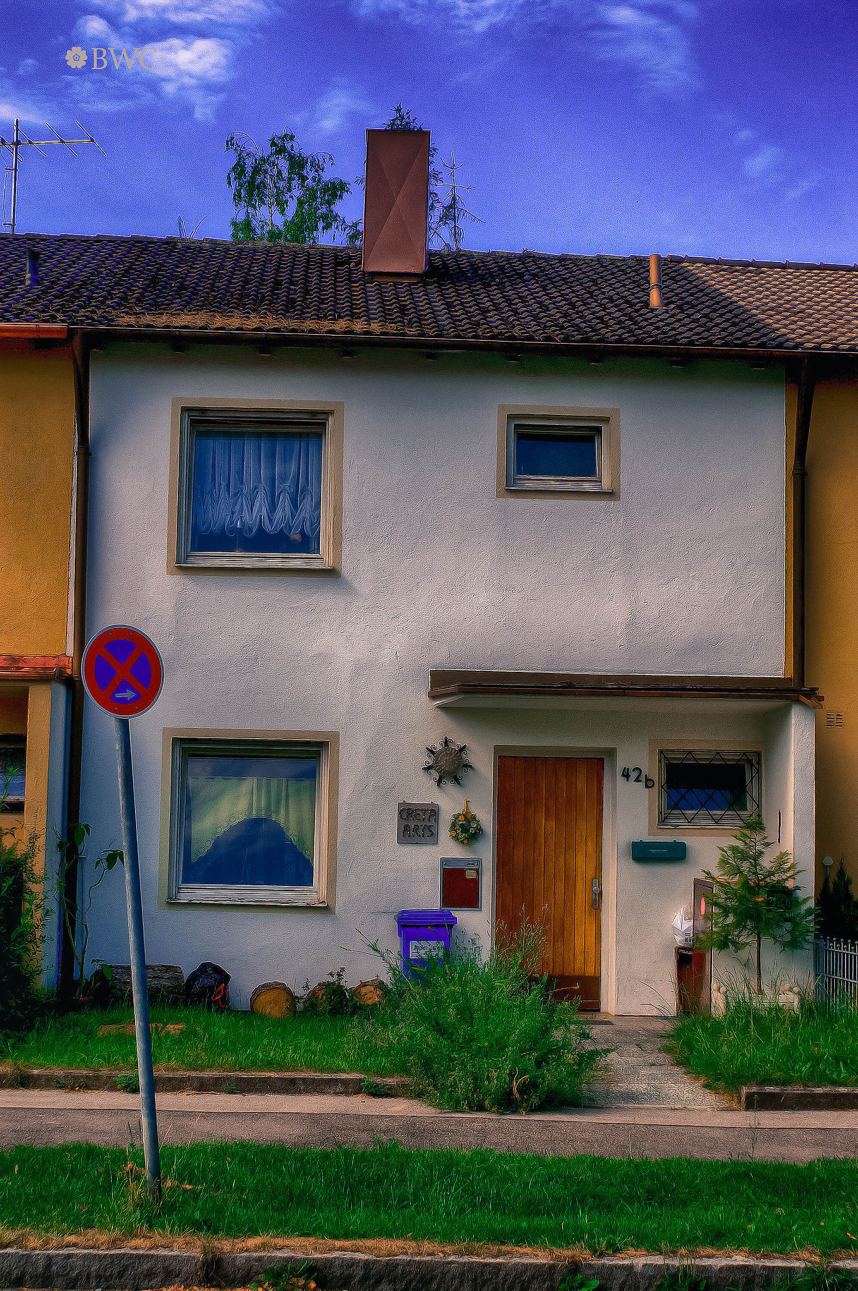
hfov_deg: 25.7
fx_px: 1881
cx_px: 429
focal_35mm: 52
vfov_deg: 37.9
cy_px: 646
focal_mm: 35
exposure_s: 1/100
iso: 100
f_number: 11
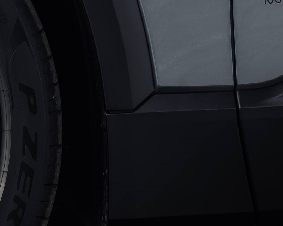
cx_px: -222
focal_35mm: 287
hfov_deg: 6.6
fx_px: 2403
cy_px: 59
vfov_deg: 5.4
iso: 80
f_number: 4
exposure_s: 1/200
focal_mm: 66.3
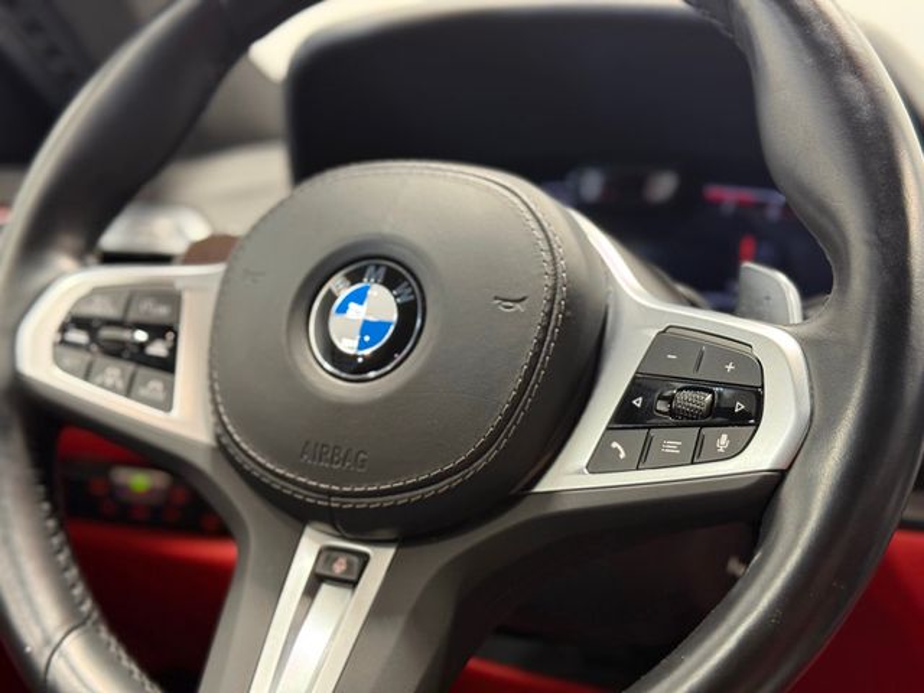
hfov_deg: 39.7
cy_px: 346
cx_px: 462
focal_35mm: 48
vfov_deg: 30.3
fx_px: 1281
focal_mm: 6.76
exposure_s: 1/60
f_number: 1.78
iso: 160
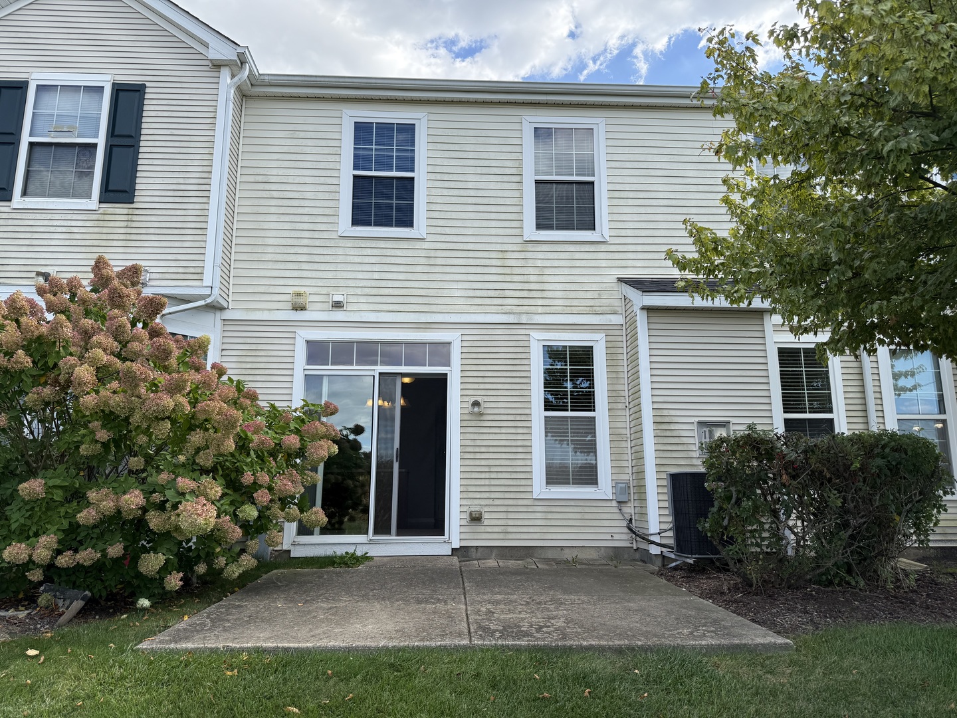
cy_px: 359
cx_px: 478
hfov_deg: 71.6
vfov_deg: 56.8
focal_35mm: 24
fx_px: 664
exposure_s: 1/2053
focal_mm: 6.76
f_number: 1.78
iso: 100
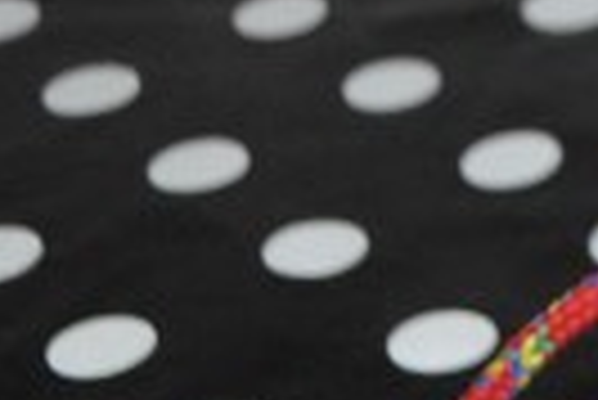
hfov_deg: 9.4
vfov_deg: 7.1
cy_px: 216
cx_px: 1437
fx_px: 3243
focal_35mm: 195
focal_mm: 24
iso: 1250
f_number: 4.5
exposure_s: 1/60
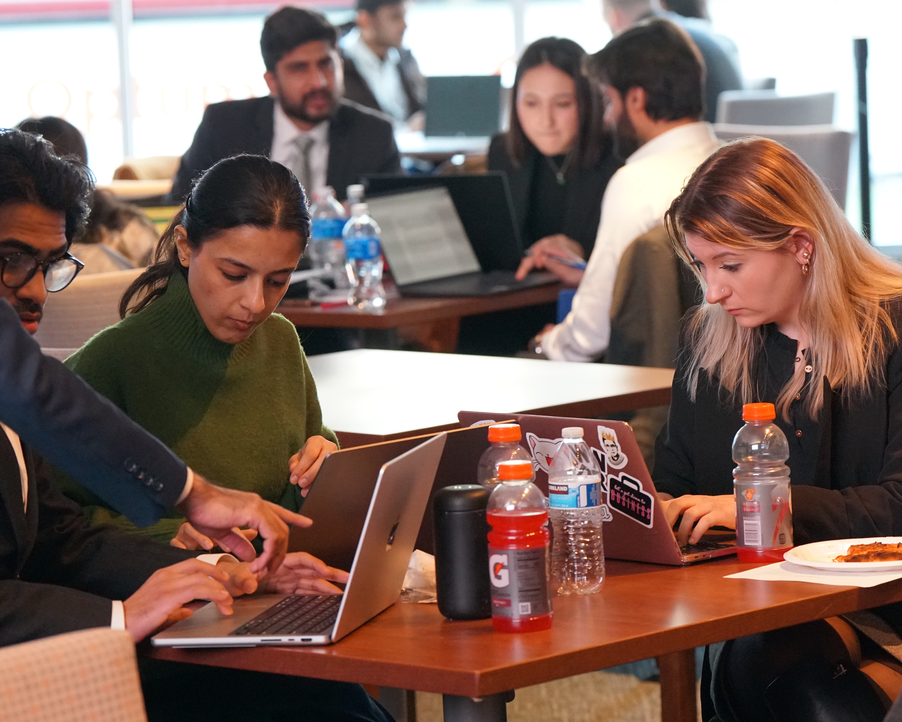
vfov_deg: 9.1
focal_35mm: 171
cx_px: 361
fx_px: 4555
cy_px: 376
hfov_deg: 11.3
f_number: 4
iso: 5000
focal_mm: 95
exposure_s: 1/160
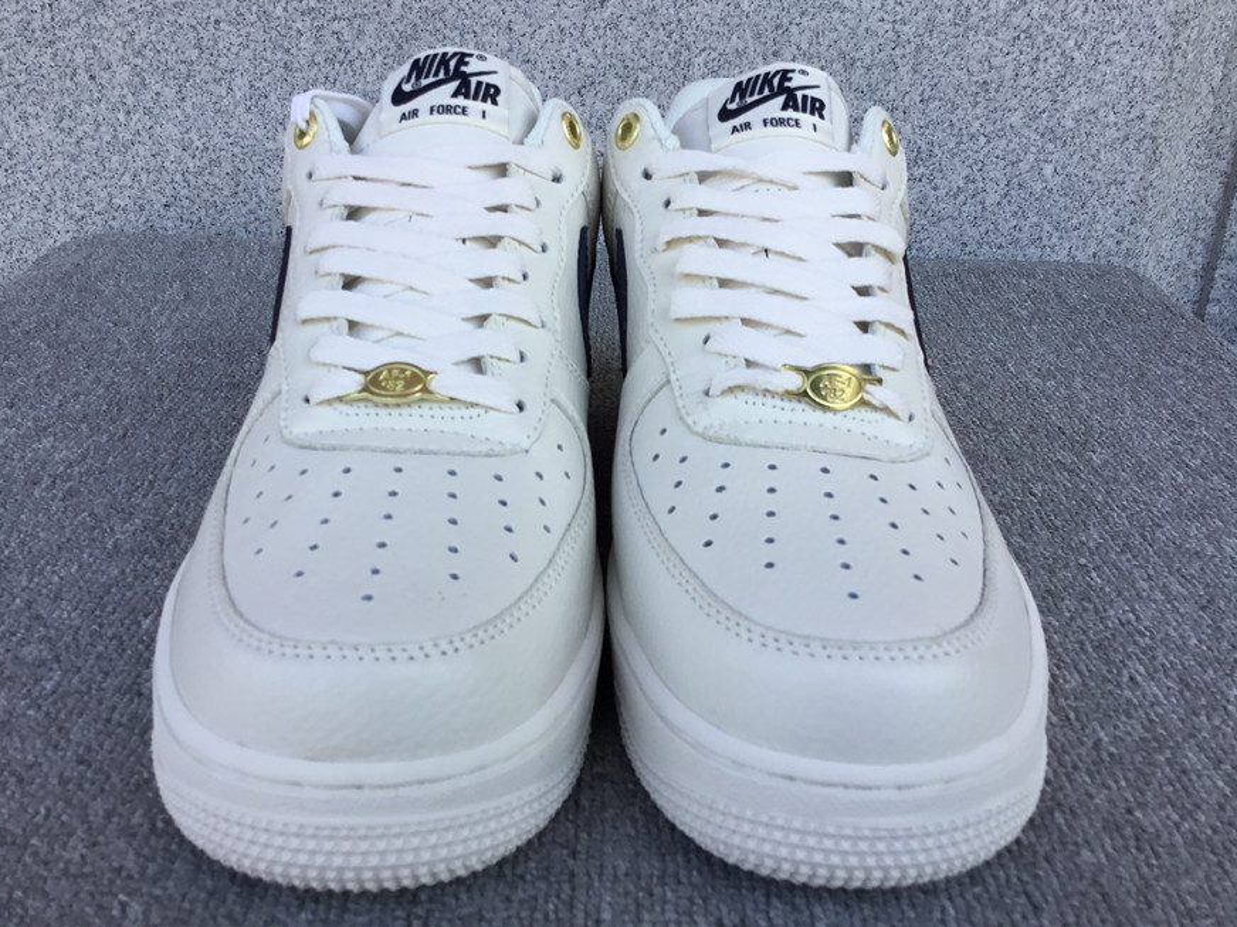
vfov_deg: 44.2
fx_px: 1144
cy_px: 450
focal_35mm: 32
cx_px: 604
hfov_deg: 56.8
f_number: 2.4
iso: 25
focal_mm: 3.3
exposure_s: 1/353
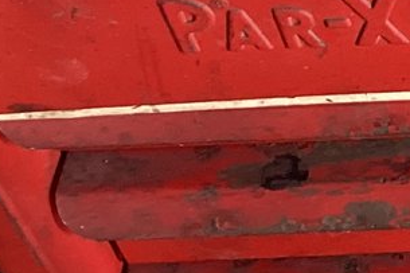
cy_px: -197
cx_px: 954
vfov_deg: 8.3
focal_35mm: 160
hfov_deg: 11.0
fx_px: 1821
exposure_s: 1/50
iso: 100
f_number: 2.4
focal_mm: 3.3
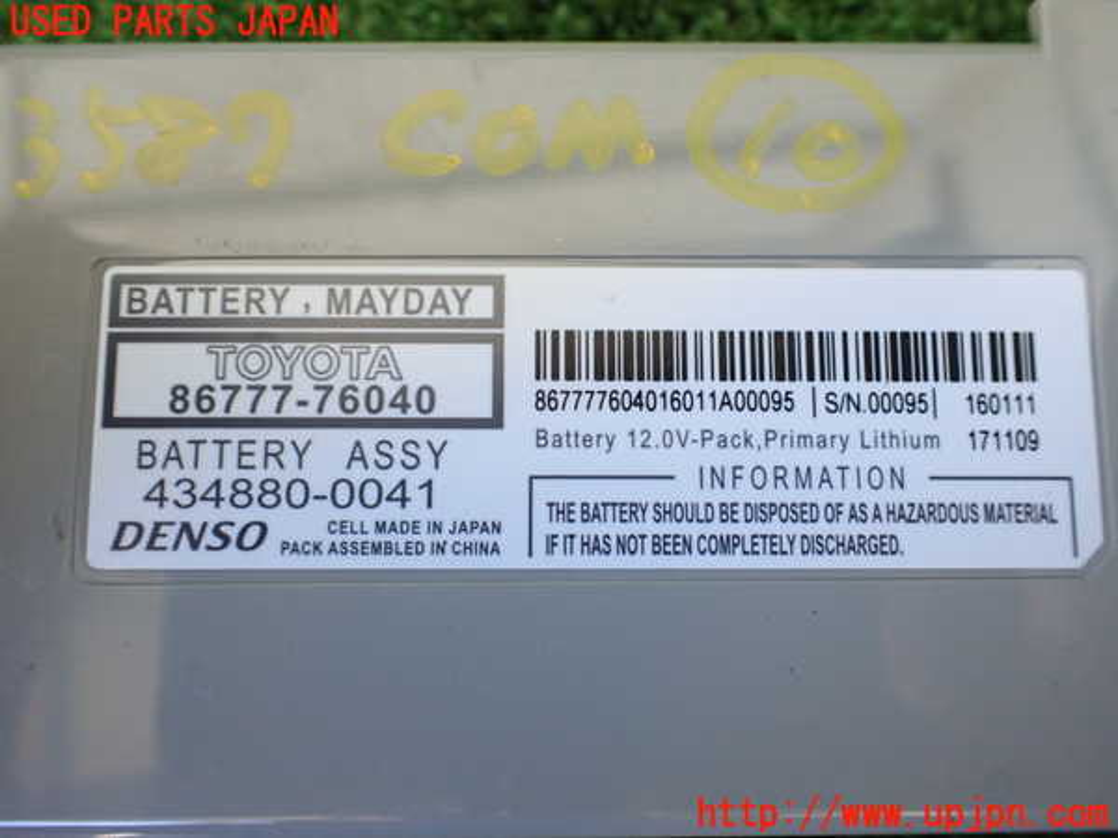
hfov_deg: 60.0
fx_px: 969
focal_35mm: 30
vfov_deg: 46.8
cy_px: 419
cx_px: 559
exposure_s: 1/125
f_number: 2.3
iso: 800
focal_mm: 5.4
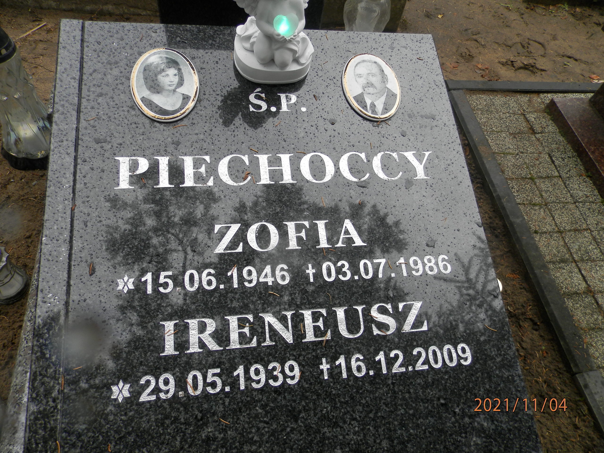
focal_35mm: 25
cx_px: 302
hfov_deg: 69.4
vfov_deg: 54.9
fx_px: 436
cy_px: 226
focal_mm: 4.5
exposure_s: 1/40
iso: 80
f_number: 3.1
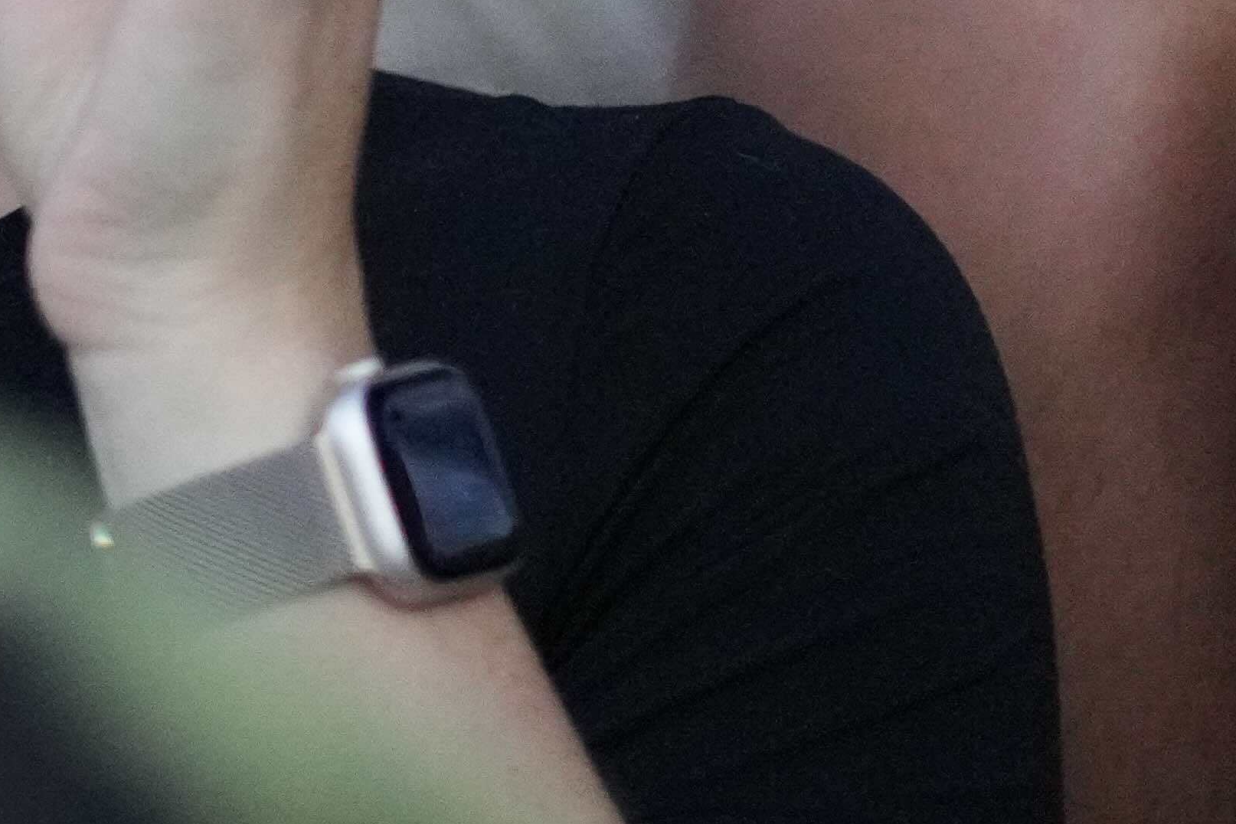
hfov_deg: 4.4
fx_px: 15620
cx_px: -1969
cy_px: -753
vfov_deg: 3.0
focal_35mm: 455
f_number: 1.8
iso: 4000
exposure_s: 1/16000
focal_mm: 85
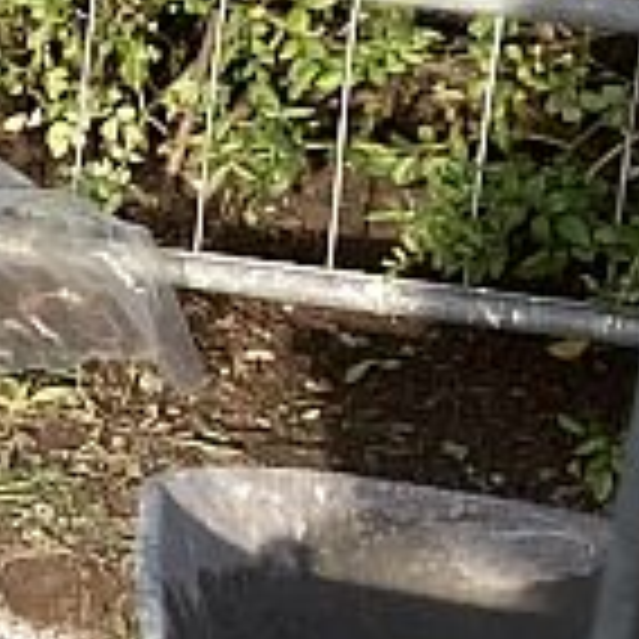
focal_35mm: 209
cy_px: 374
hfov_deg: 6.8
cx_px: -1804
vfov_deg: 8.4
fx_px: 4365
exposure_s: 1/704
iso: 20
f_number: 1.8
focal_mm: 3.99
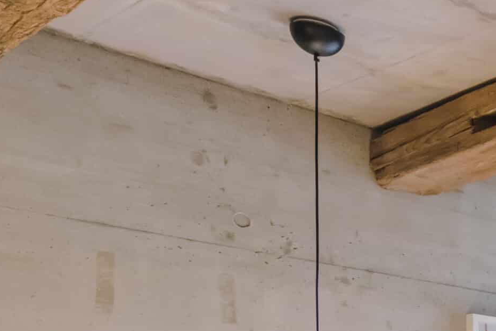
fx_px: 909
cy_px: 467
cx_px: 970
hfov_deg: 19.3
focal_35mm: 66
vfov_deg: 18.7
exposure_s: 1/1.25
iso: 1000
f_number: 11
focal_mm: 16
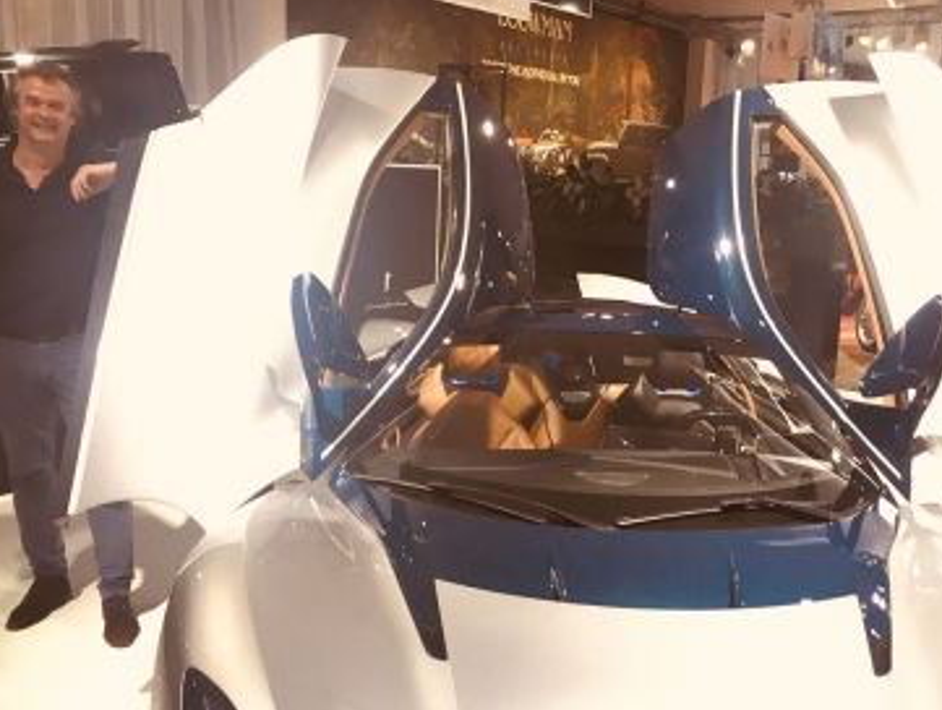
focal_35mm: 30
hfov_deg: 59.9
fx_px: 818
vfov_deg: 46.9
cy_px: 346
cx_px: 484
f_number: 2.2
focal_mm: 4.15
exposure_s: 1/33
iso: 32
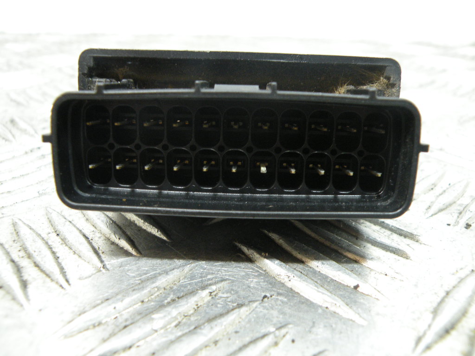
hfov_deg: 65.3
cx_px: 238
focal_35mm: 27
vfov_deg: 51.4
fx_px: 370
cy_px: 178
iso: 210
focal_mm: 4.7
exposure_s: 1/60
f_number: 2.8
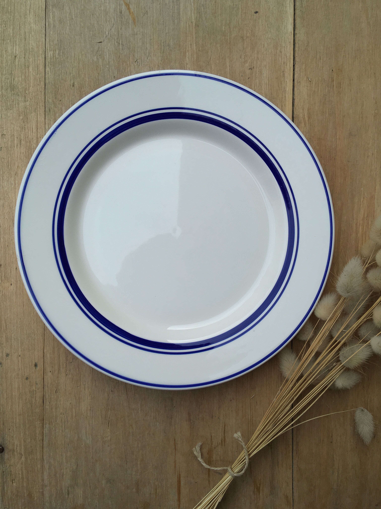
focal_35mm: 29
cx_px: 190
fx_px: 426
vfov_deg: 61.7
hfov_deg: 48.2
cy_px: 254
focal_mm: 4.15
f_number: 2.2
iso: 25
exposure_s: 1/519
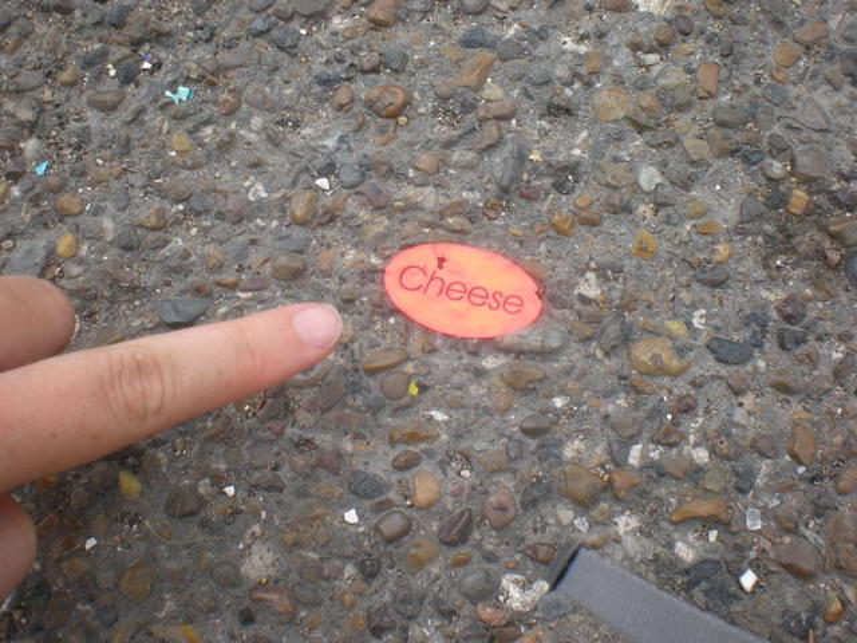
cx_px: 428
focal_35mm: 38
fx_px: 941
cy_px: 322
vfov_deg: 37.7
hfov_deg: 49.0
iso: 64
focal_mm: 6.3
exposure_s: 1/156
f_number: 4.6
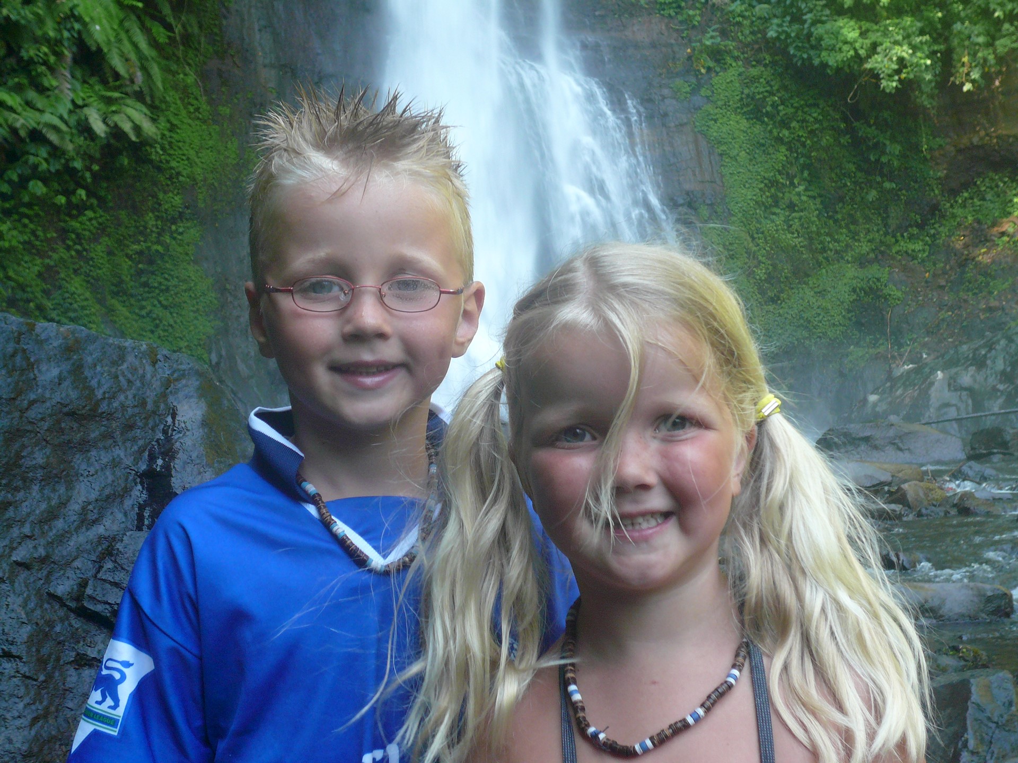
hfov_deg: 35.5
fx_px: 1588
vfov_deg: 27.0
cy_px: 382
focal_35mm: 54
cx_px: 509
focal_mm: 8.8
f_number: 3.8
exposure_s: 1/40
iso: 100
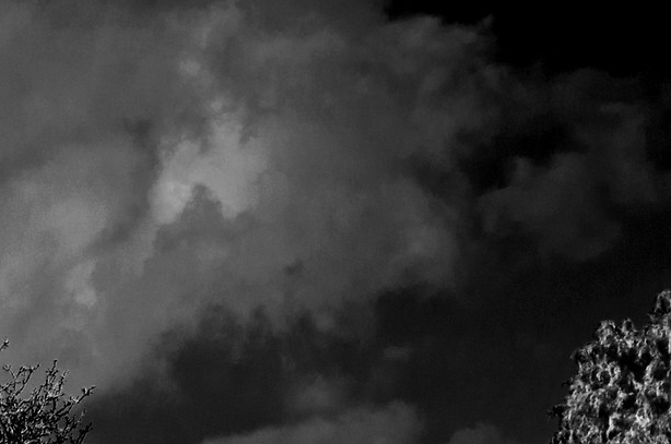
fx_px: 8726
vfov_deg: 2.9
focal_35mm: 469
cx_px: -480
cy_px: 659
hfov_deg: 4.4
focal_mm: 80
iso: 200
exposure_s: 1/160
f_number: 8
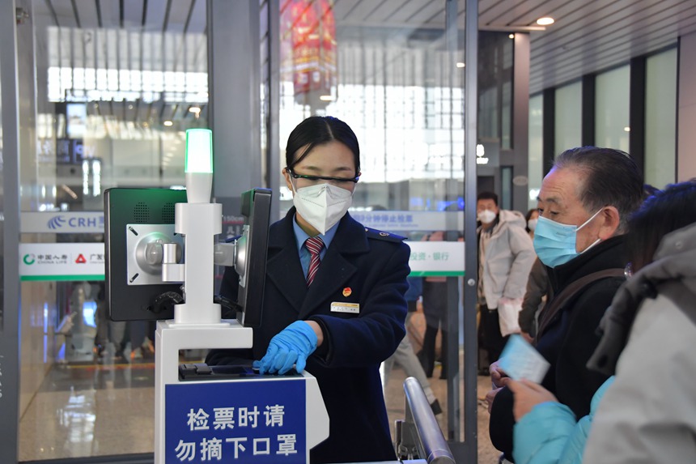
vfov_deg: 25.0
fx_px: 1044
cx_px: 348
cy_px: 232
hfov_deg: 36.9
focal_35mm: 54
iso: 2000
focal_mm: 36
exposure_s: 1/160
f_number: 4.2
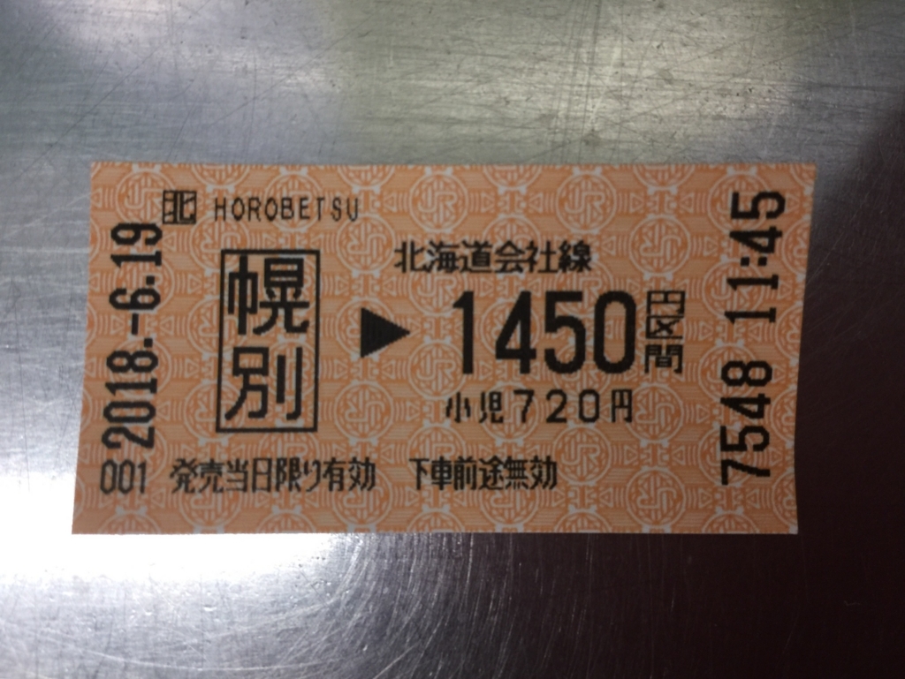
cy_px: 340
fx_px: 759
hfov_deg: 61.6
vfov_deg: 48.3
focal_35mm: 29
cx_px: 452
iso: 50
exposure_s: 1/30
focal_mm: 4.15
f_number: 2.2
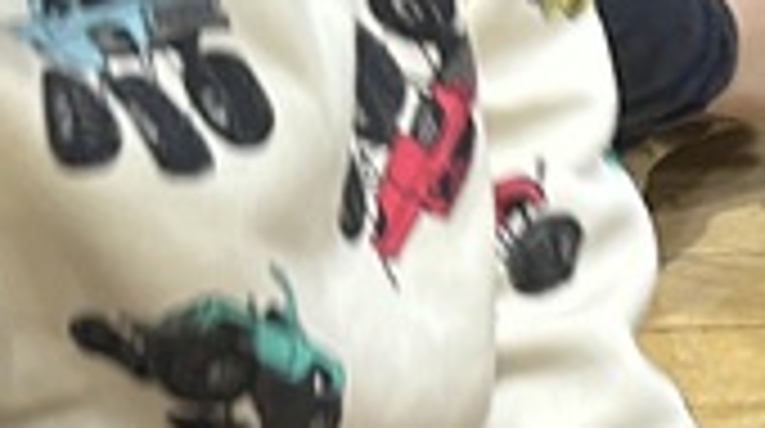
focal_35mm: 171
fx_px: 3463
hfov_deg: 11.9
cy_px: 469
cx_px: 1242
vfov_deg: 7.0
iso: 100
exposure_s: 1/120
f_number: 1.5
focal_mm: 5.7
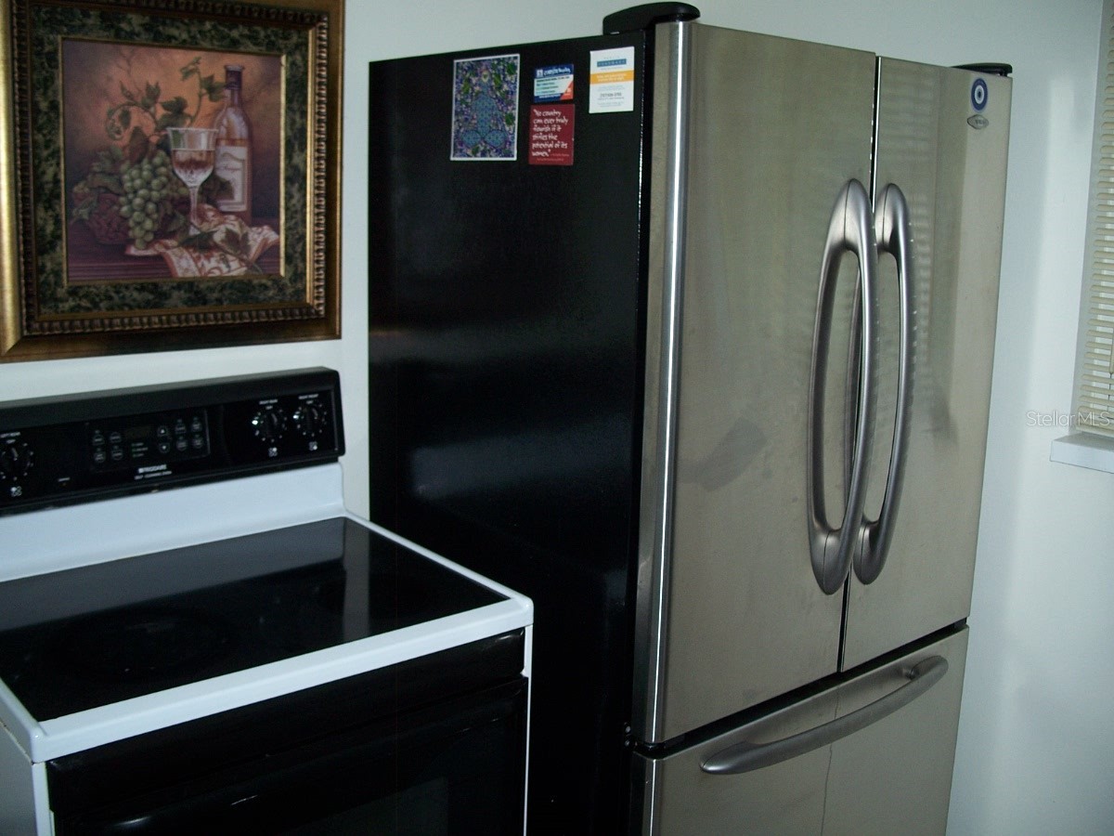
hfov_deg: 50.1
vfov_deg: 38.7
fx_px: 1191
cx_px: 557
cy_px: 418
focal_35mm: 37
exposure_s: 1/60
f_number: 2.8
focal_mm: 7.8
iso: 125
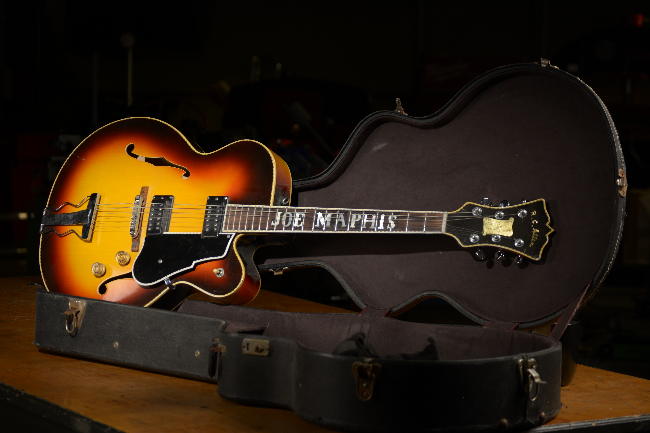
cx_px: 325
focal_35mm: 90
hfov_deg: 22.6
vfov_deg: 15.2
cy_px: 216
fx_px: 1625
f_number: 4
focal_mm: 60
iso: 125
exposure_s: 1/60
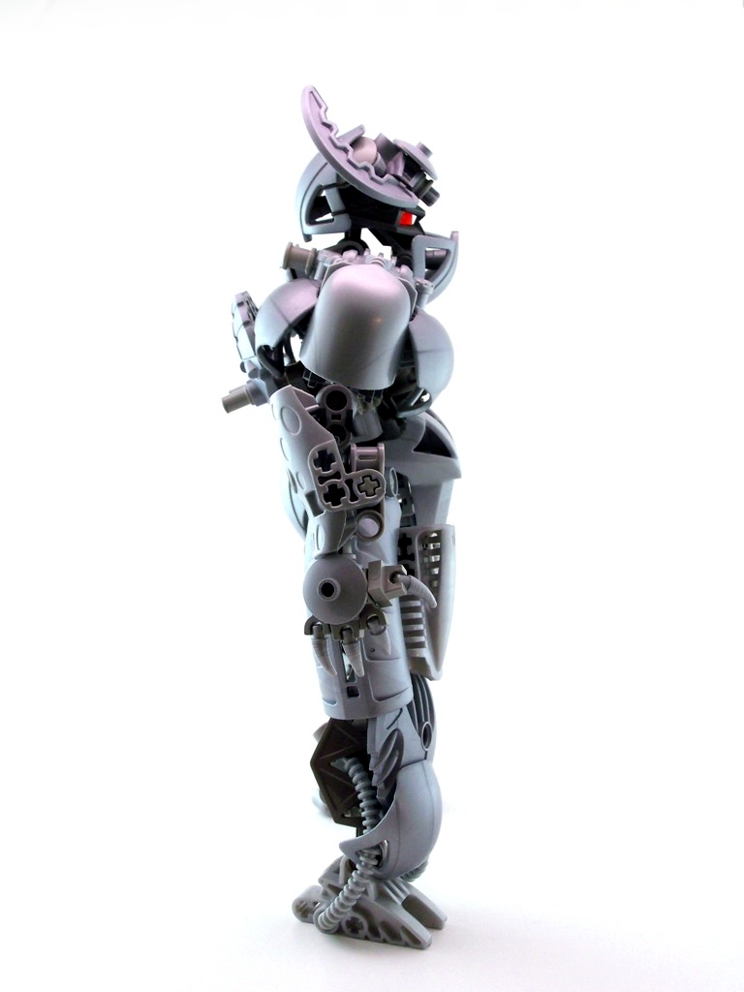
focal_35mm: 47
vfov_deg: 40.4
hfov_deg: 30.9
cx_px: 372
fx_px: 1347
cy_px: 496
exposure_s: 1/40
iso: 125
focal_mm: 8.3
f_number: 3.2
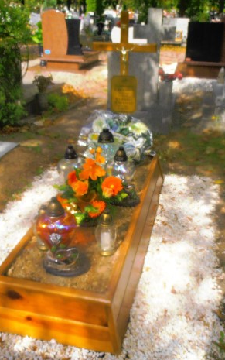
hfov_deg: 36.3
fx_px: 343
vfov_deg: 55.3
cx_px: 125
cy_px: 185
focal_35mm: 35
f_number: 3
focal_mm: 4.2
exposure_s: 1/500
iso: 80
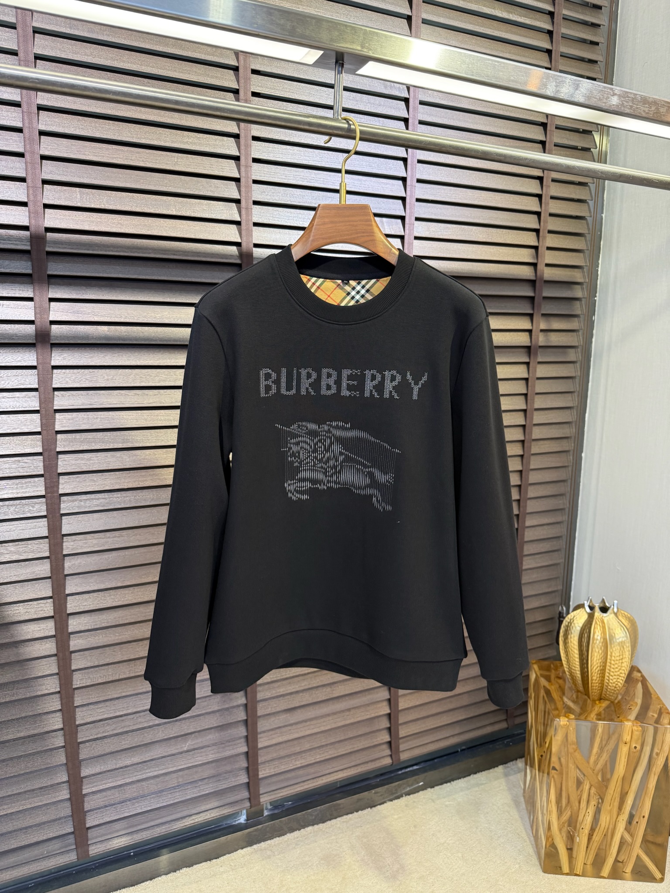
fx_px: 619
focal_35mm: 24
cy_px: 446
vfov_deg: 71.6
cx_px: 335
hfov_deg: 56.8
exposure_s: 1/87
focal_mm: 6.76
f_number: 1.78
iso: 200
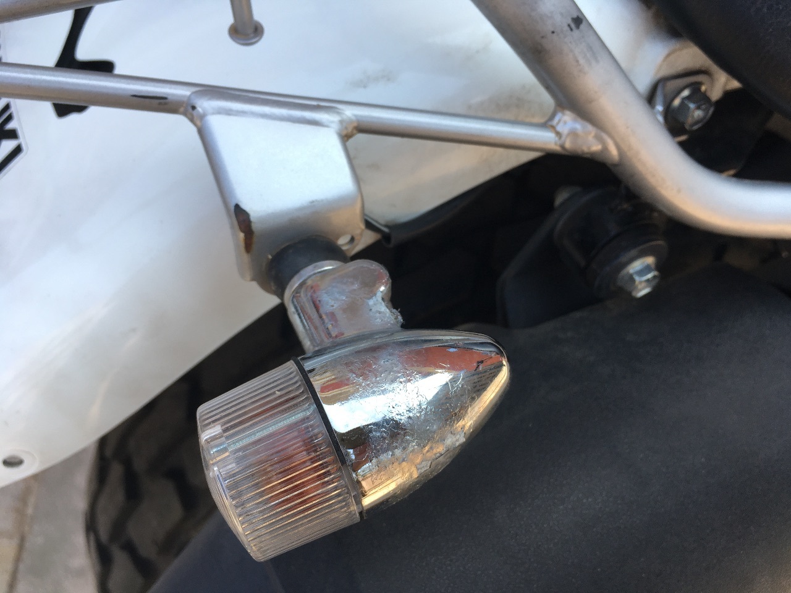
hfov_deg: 61.7
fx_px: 663
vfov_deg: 48.2
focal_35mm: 29
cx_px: 396
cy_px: 296
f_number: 2.2
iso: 25
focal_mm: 4.15
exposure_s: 1/250
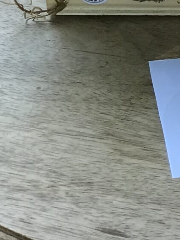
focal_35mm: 260
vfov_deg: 7.2
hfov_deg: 5.6
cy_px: -306
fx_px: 1802
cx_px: 311
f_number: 2.8
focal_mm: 6.6
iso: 32
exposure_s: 1/120
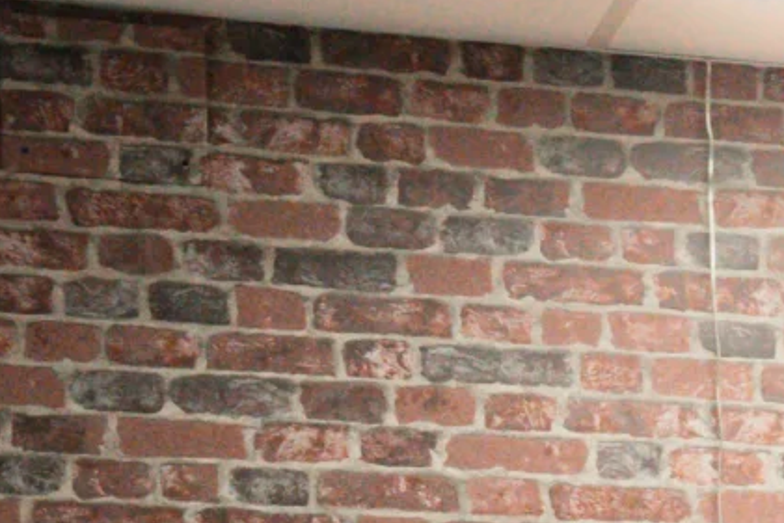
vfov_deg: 6.0
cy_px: 1315
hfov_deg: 8.3
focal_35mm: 219
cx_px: 2164
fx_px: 4771
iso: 6400
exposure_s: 1/125
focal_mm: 36
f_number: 6.3
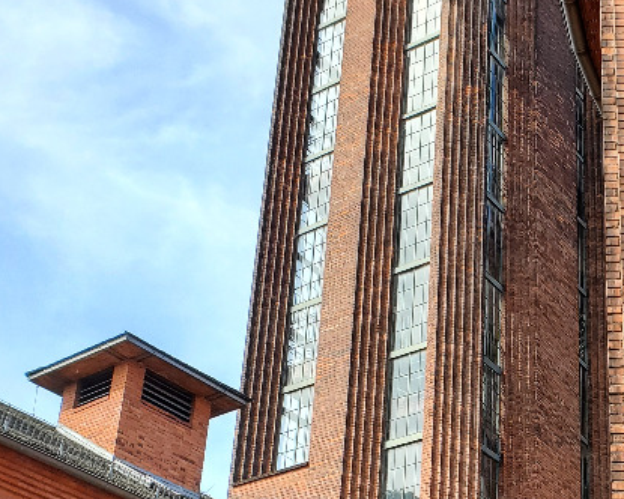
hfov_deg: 27.6
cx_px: 570
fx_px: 1219
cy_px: 491
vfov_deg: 22.3
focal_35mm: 66
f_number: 2.4
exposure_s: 1/559
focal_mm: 4.3
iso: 50
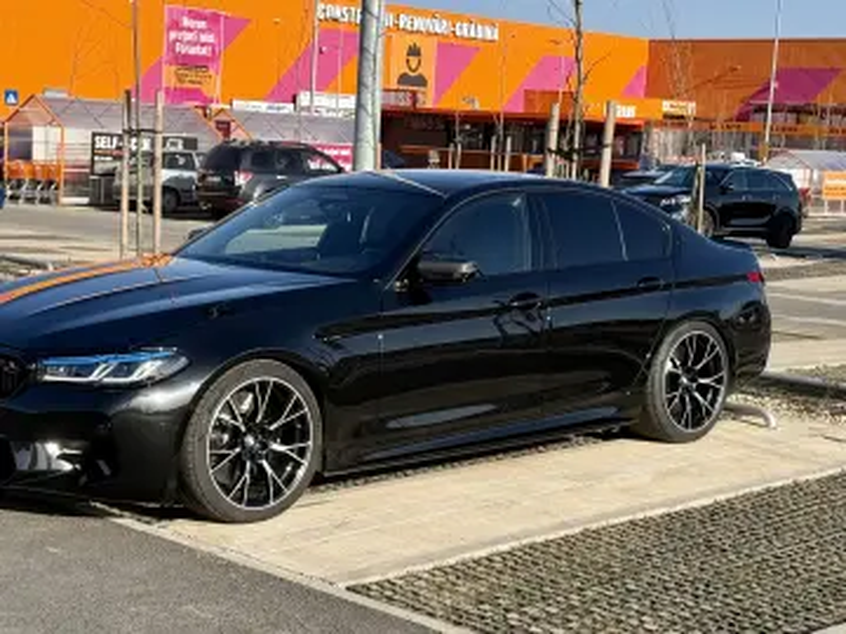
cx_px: 423
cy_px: 317
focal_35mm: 48
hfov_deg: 39.7
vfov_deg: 30.3
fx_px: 1173
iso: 80
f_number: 1.78
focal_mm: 6.76
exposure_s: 1/4587
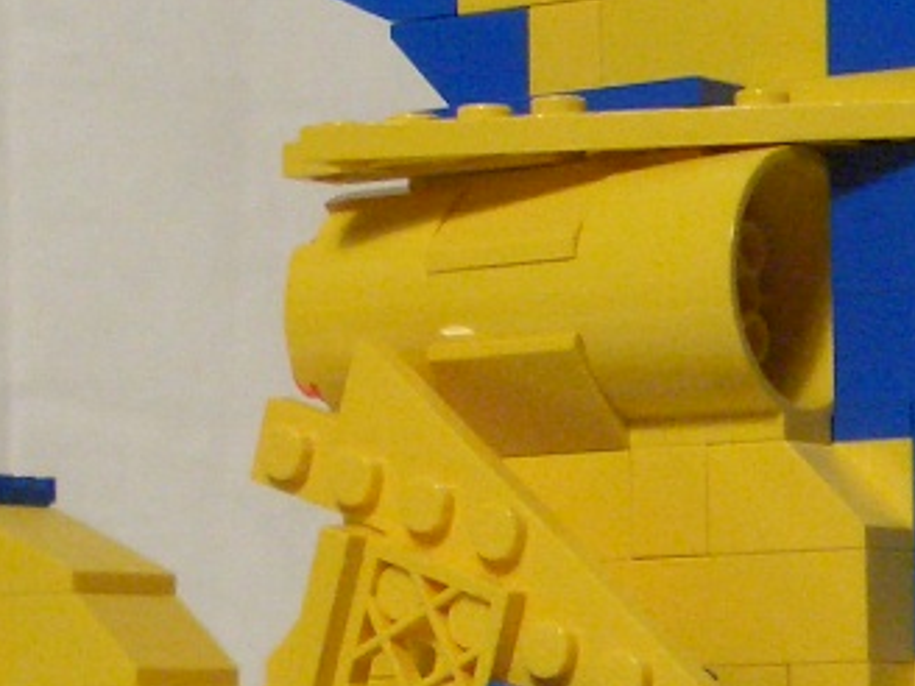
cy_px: 798
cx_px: 1099
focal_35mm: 160
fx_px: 4229
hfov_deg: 12.1
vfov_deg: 9.2
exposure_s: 1/100
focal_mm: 6.8
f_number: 2.8
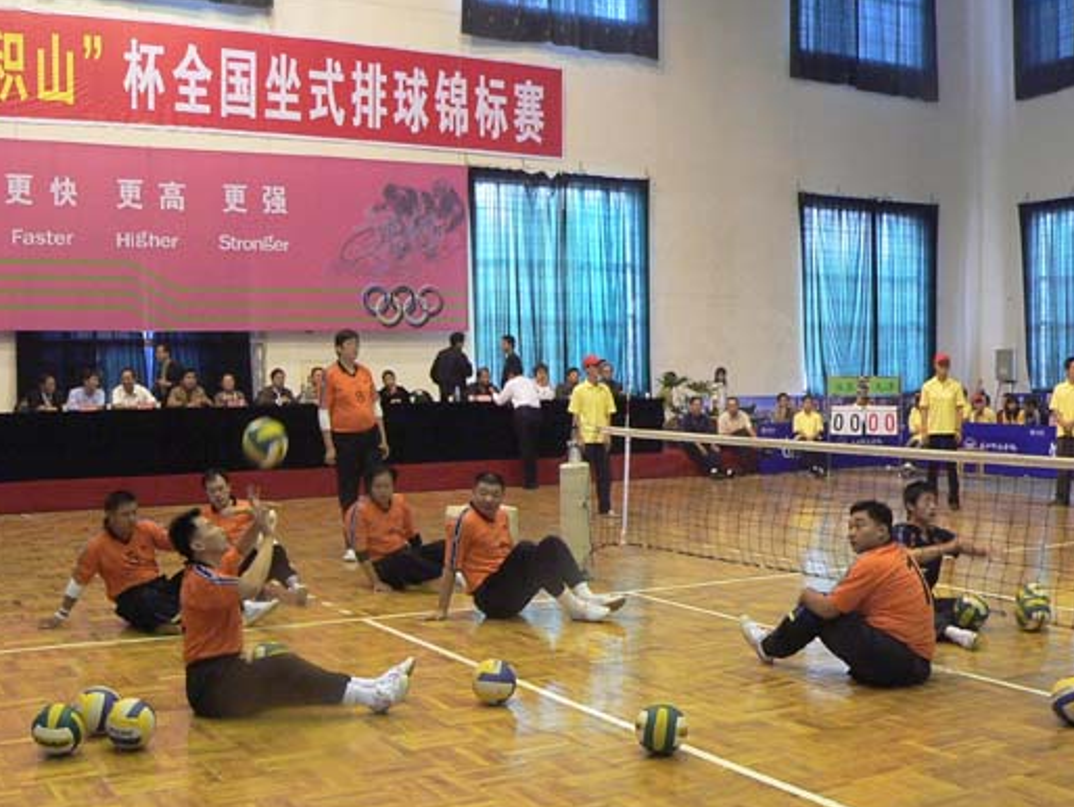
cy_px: 462
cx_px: 547
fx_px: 1304
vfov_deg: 34.3
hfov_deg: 44.8
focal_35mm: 42
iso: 400
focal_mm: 6
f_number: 2.8
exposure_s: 1/30
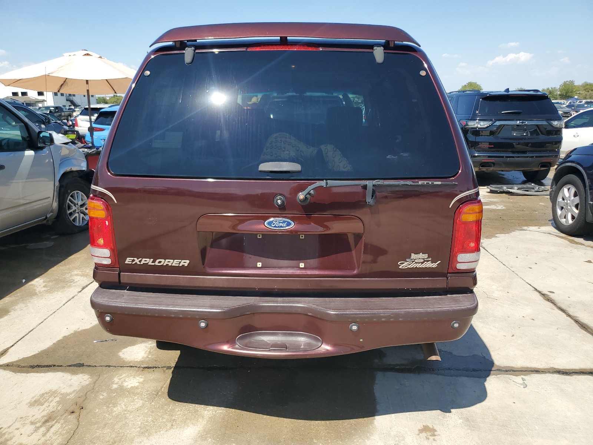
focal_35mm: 26
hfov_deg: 67.3
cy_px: 222
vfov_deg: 53.1
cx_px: 296
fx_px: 445
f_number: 1.5
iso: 50
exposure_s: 1/2000
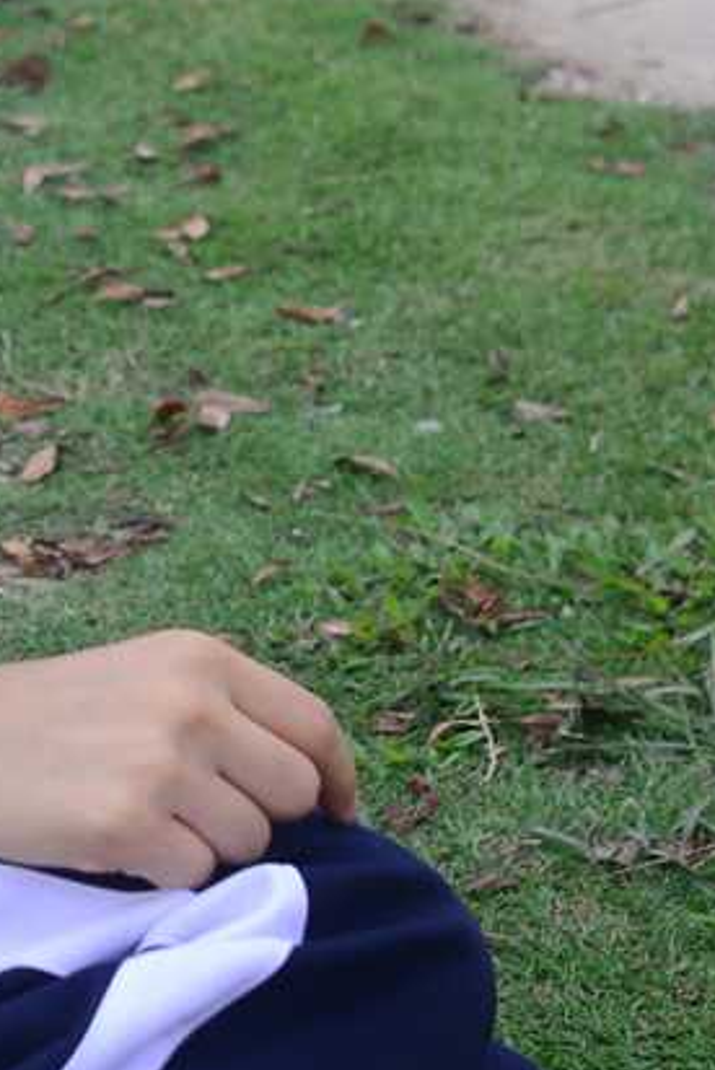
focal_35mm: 165
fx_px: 4907
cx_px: -448
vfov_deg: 12.4
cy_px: 219
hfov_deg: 8.1
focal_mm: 35
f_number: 5.6
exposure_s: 1/400
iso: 100
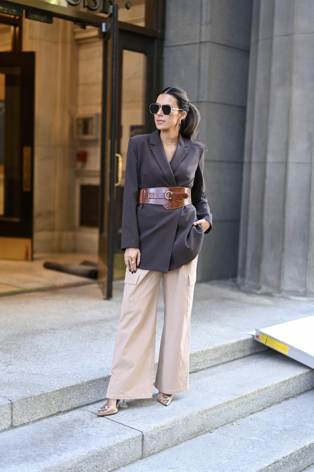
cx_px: 157
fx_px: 654
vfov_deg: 39.6
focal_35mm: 50
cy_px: 236
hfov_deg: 27.0
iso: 200
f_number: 1.2
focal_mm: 50
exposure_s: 1/400
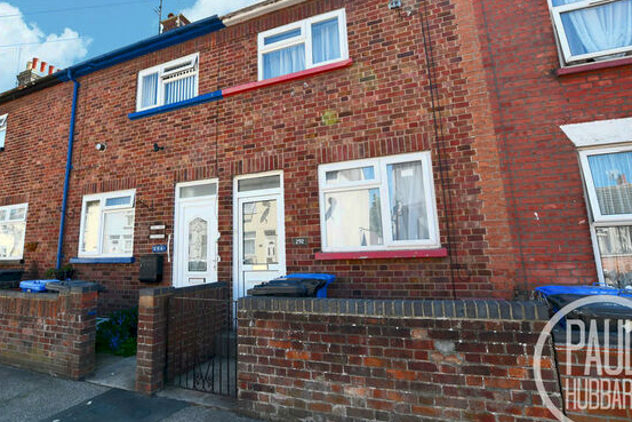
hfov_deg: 86.6
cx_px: 283
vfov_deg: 64.3
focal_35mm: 19
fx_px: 334
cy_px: 181
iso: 200
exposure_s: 1/250
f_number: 8
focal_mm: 10
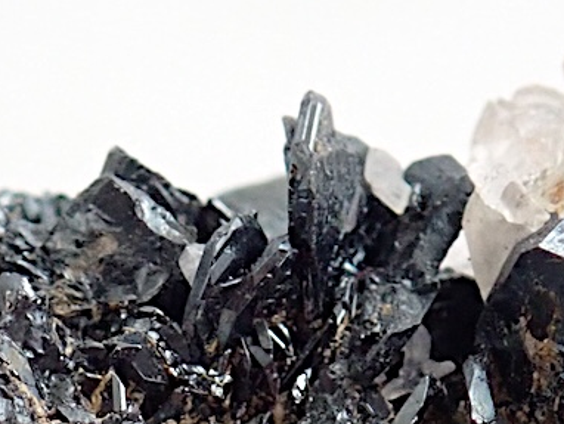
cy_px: 524
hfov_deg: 6.0
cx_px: 62
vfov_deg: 4.5
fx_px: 5331
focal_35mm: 327
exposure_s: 1/40
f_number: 4.9
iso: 800
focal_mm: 18
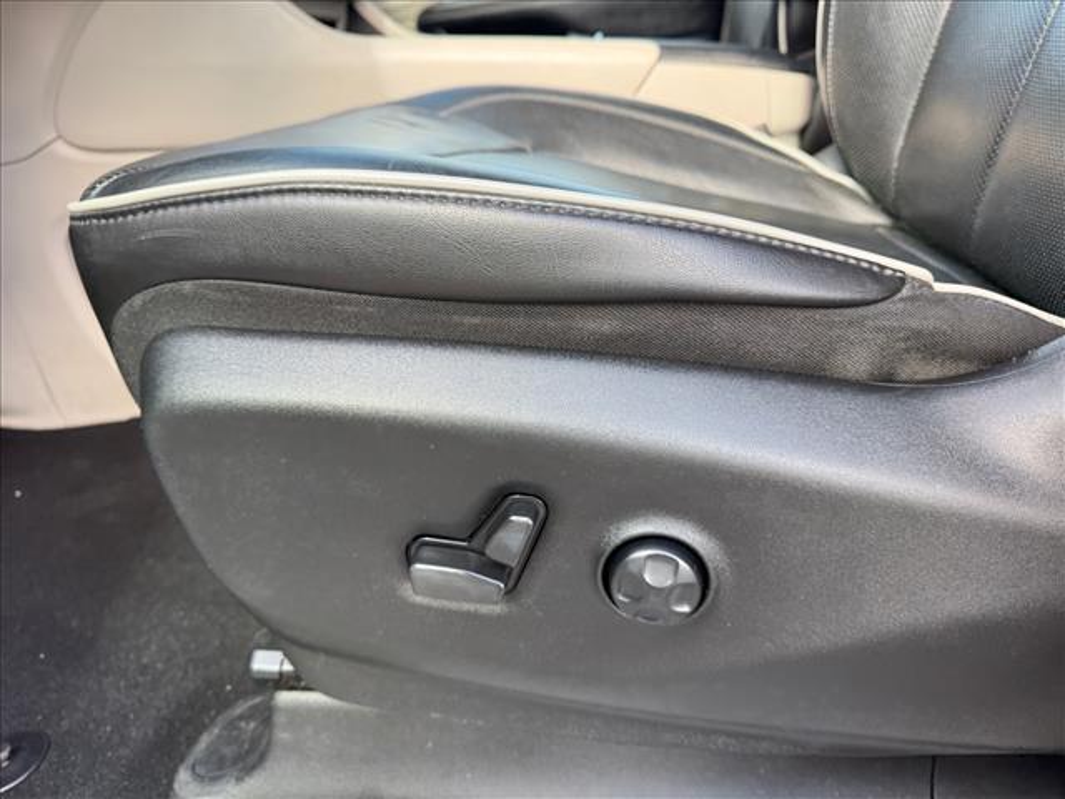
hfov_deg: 71.6
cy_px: 400
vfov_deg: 56.8
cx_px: 532
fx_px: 738
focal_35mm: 24
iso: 80
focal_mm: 6.76
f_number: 1.78
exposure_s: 1/140
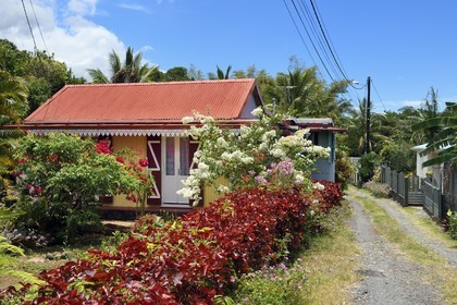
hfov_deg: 42.7
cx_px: 228
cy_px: 152
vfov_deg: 29.2
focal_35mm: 46
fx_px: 584
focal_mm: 46
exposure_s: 1/250
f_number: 18
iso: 200
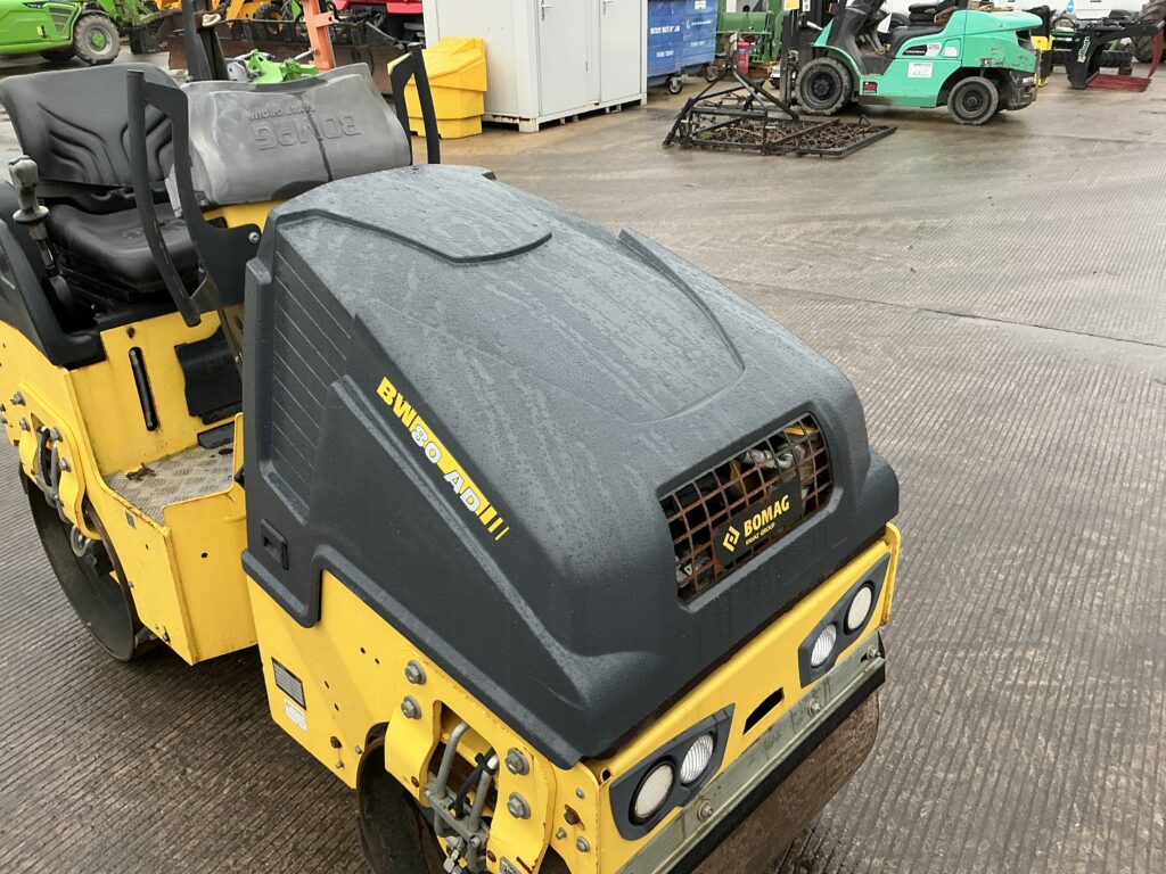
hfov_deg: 63.4
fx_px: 943
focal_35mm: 28
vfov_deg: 49.7
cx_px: 583
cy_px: 437
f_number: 1.8
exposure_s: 1/230
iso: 20
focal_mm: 3
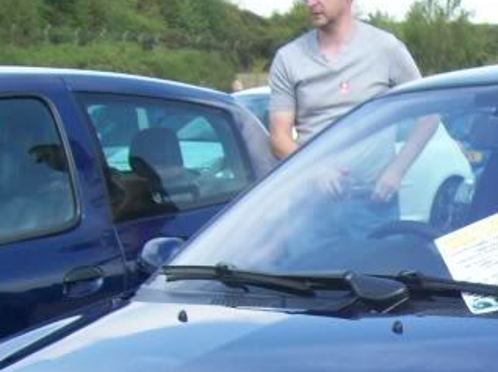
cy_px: 478
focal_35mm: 116
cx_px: 639
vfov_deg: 12.4
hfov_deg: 16.1
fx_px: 1668
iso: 80
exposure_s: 1/515
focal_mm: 6
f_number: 2.7
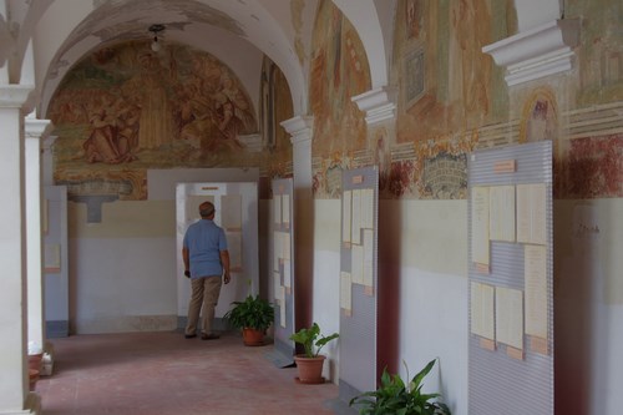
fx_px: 1159
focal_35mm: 67
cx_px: 312
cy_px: 208
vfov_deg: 20.3
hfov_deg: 30.1
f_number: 5
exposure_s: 1/80
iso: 400
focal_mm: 45
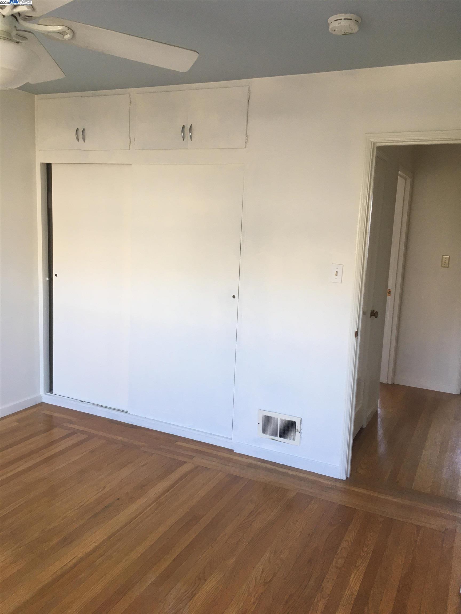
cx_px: 230
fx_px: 515
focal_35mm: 29
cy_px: 307
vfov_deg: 61.7
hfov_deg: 48.2
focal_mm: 4.15
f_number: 2.2
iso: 64
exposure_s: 1/30
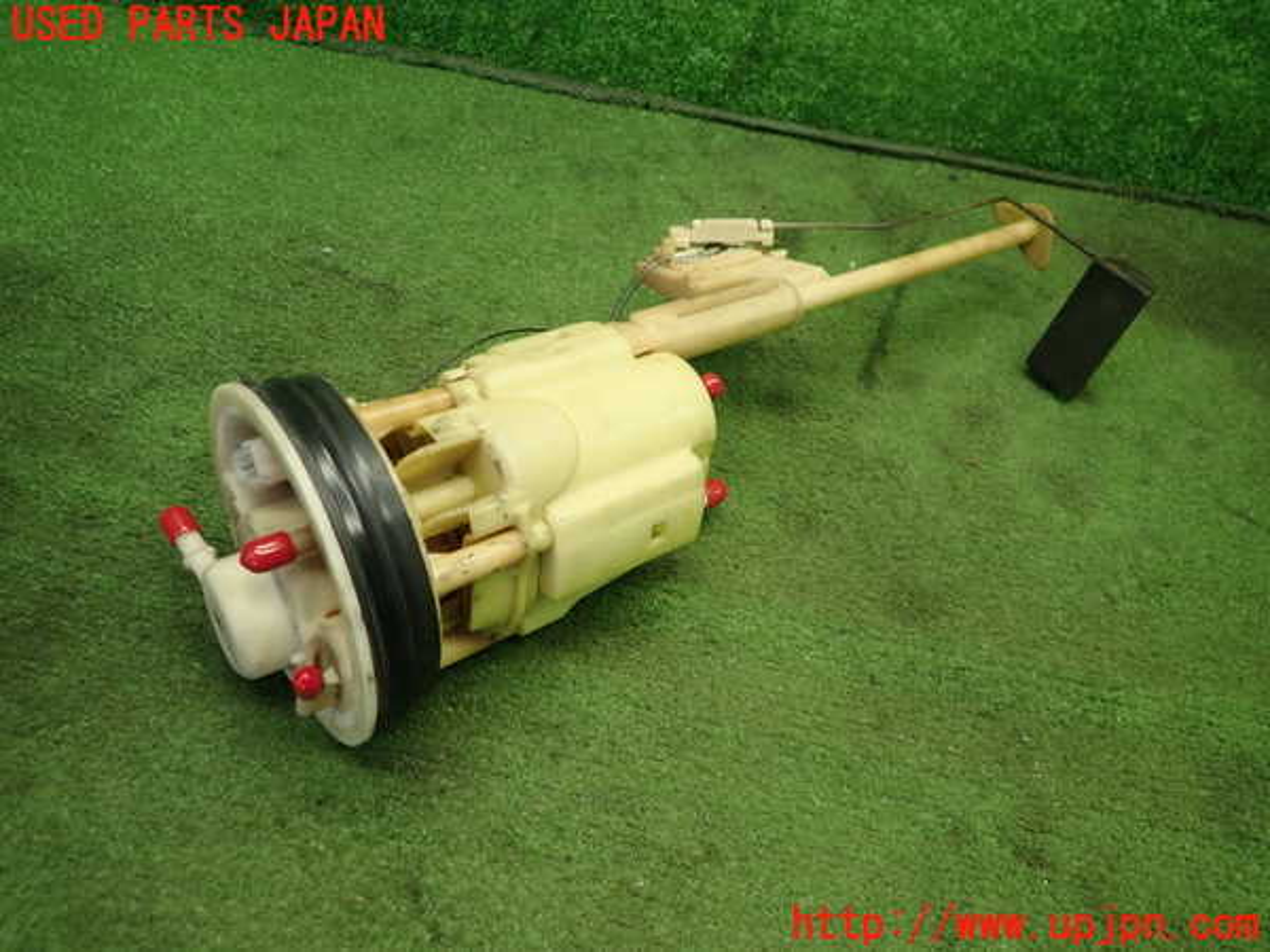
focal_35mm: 25
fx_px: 917
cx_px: 635
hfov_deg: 69.4
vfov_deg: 54.9
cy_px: 476
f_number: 2
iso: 200
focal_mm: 4.5
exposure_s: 1/60
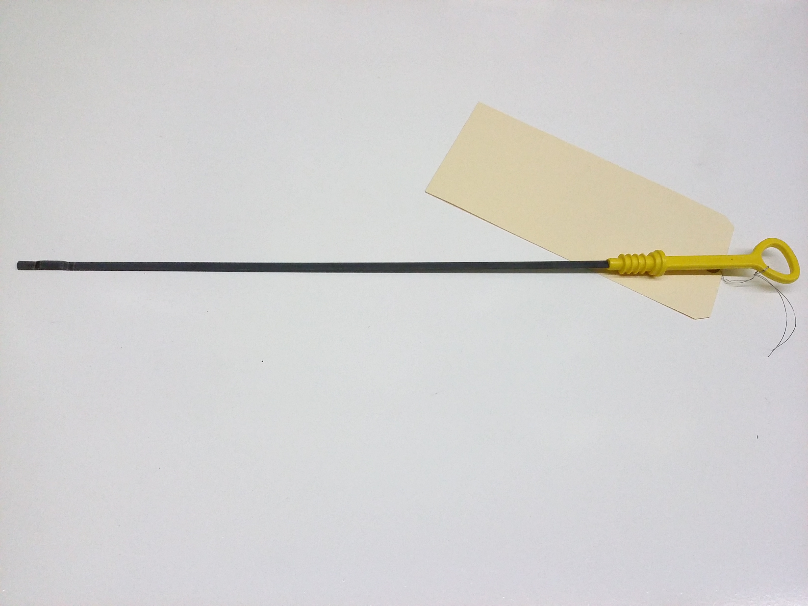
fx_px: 747
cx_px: 404
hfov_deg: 56.8
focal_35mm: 32
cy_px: 303
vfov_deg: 44.2
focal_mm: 3.4
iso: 200
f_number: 2.4
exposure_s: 1/30
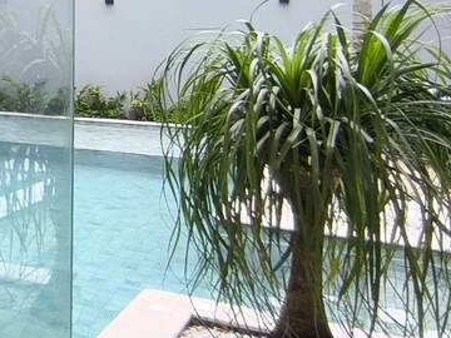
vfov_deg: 21.9
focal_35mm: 64
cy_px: -15
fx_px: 834
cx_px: -212
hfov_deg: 24.2
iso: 50
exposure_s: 1/455
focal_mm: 1.65
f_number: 2.2
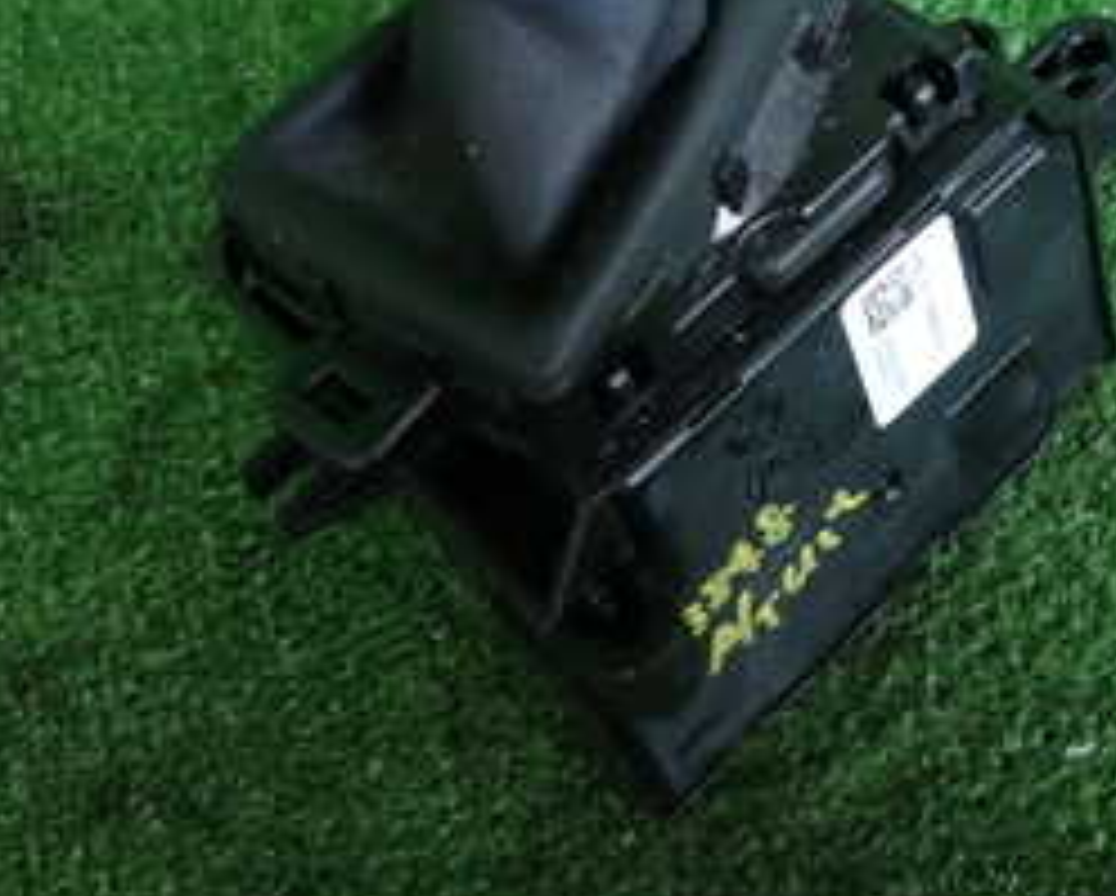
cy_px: 68
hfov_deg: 31.7
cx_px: 724
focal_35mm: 59
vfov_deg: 25.0
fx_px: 1951
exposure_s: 1/60
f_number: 2
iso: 125
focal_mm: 4.5
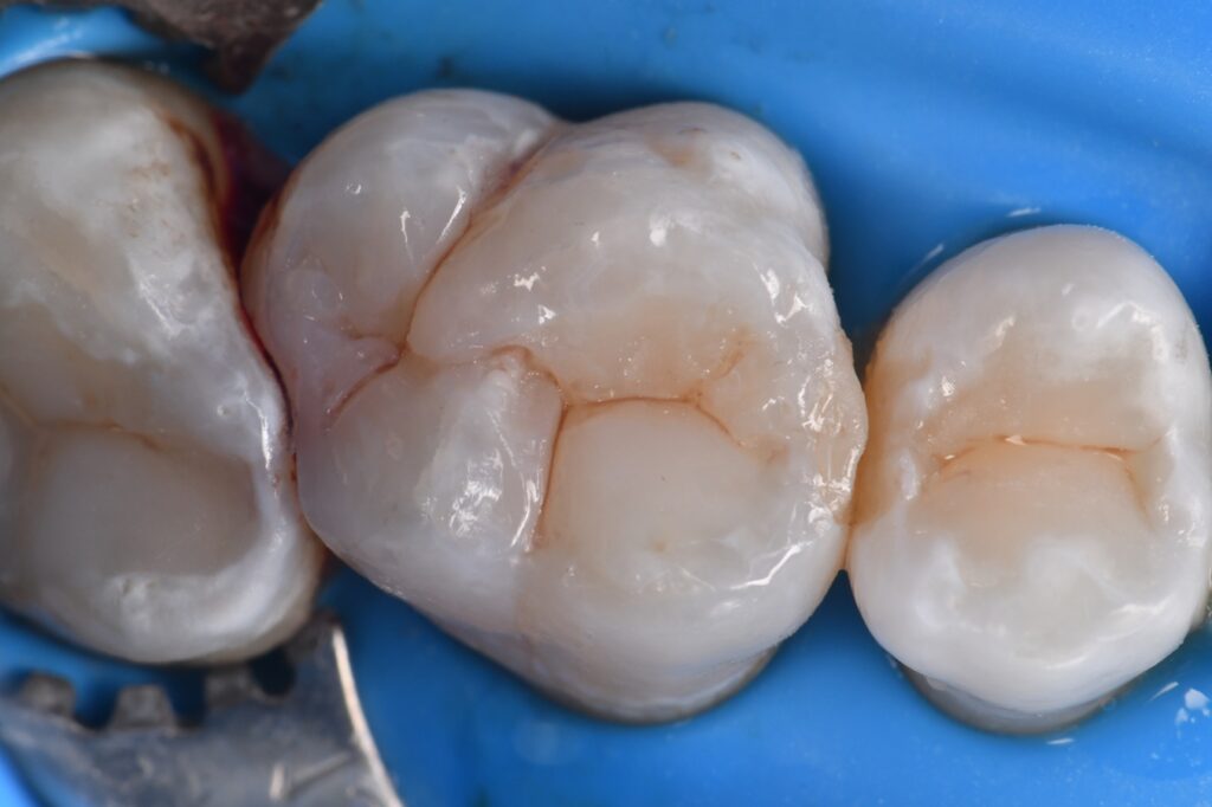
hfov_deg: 13.1
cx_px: 606
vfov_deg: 8.7
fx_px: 5284
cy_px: 404
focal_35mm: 157
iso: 200
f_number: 32
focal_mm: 105
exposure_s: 1/250
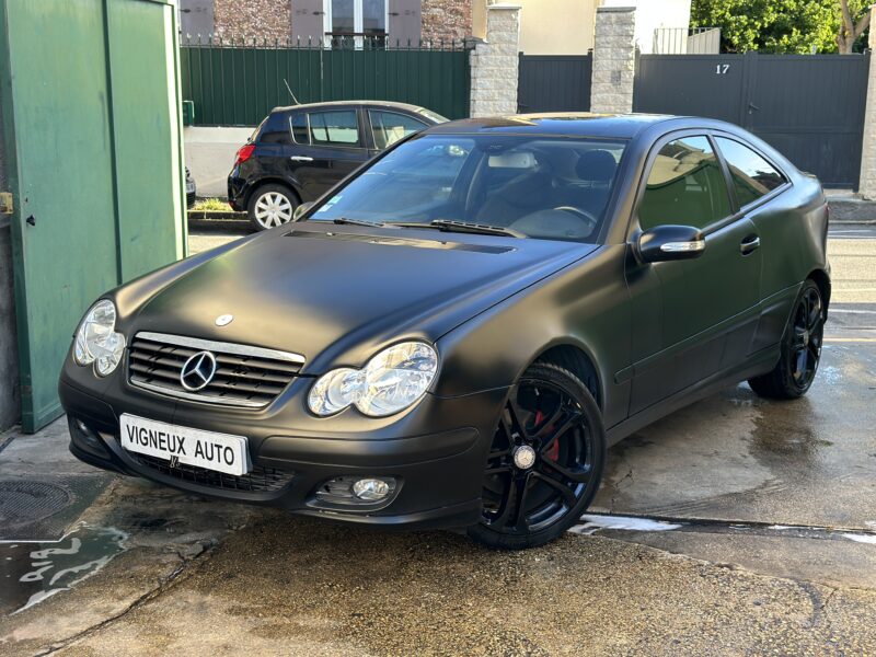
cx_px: 438
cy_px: 328
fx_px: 1215
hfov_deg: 39.7
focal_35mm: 48
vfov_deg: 30.3
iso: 50
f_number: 1.78
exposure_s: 1/191
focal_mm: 6.86
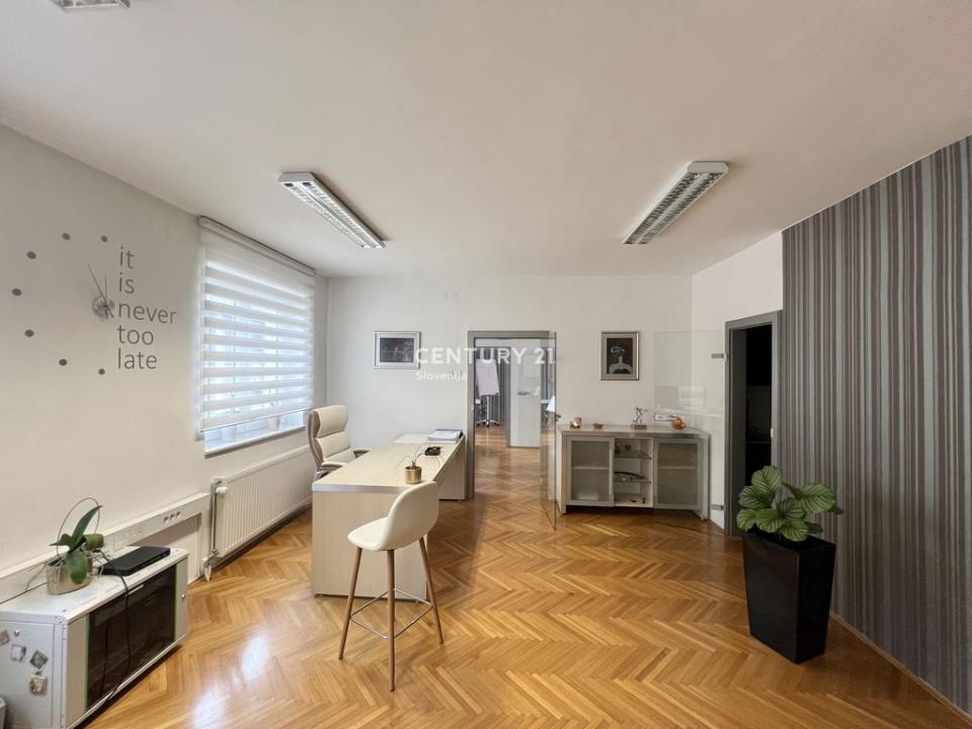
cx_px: 486
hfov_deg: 106.2
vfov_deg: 89.9
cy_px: 364
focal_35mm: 13
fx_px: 365
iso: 125
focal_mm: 1.57
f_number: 1.8
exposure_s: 1/100
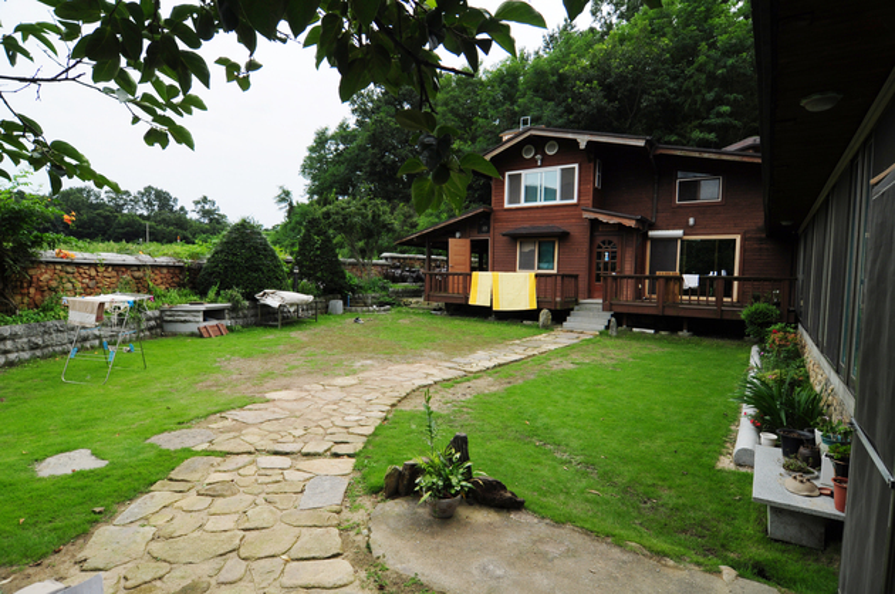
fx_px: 447
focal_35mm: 18
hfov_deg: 90.1
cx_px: 448
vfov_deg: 67.2
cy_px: 297
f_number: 7.1
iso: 200
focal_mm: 12
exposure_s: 1/320
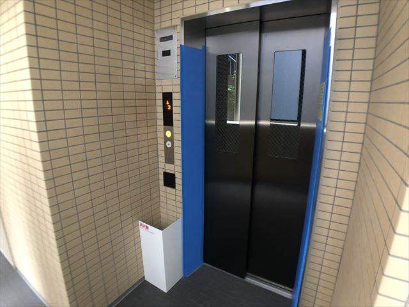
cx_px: 204
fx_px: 331
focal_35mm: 28
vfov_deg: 49.7
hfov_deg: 63.4
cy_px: 154
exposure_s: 1/7
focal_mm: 3.99
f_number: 1.8
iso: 80
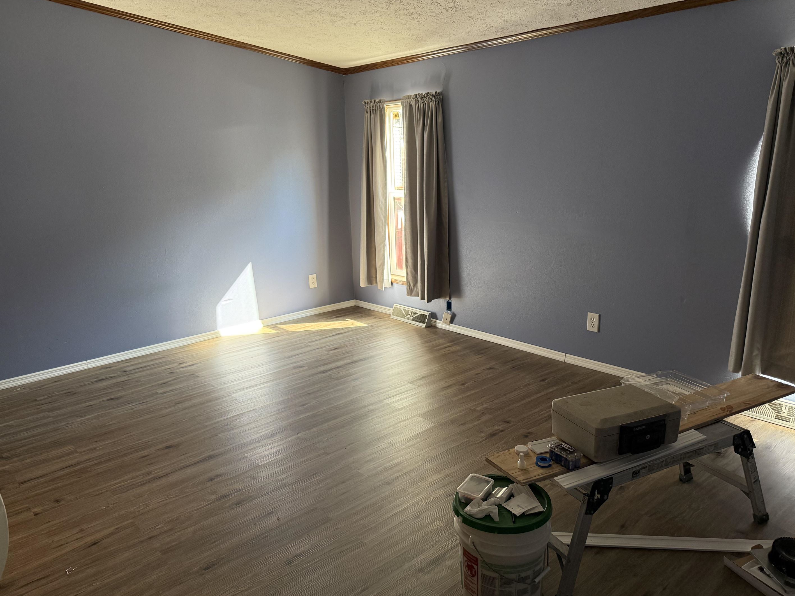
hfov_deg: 67.3
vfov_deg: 53.1
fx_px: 597
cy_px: 307
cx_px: 377
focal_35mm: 26
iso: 200
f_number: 1.78
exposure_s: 1/106
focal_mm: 6.76
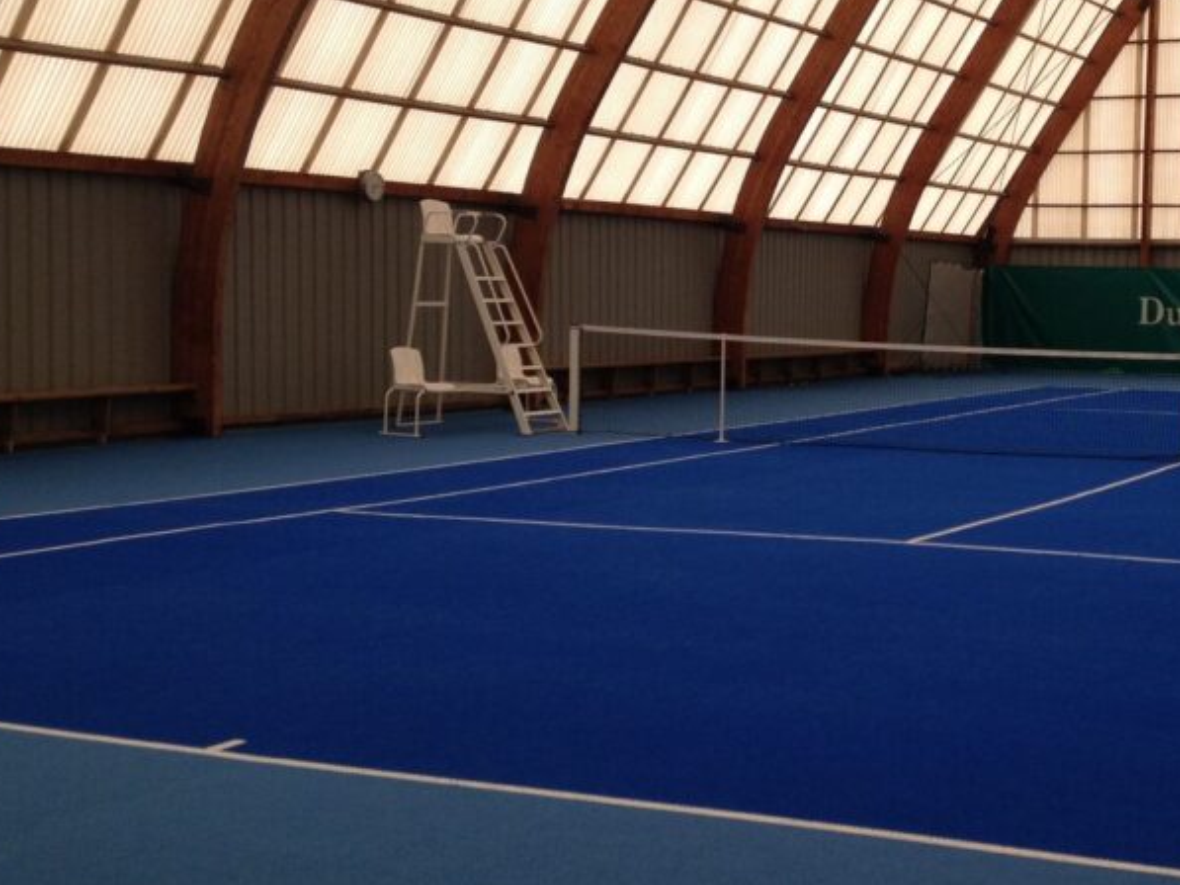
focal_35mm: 60
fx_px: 2046
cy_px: 431
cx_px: 951
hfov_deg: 31.3
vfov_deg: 24.4
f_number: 2.4
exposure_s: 1/273
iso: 50
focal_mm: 4.28
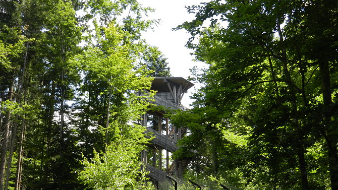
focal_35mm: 42
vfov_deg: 28.3
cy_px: 118
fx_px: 376
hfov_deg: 48.4
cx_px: 168
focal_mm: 6.9
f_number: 4
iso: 160
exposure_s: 1/400
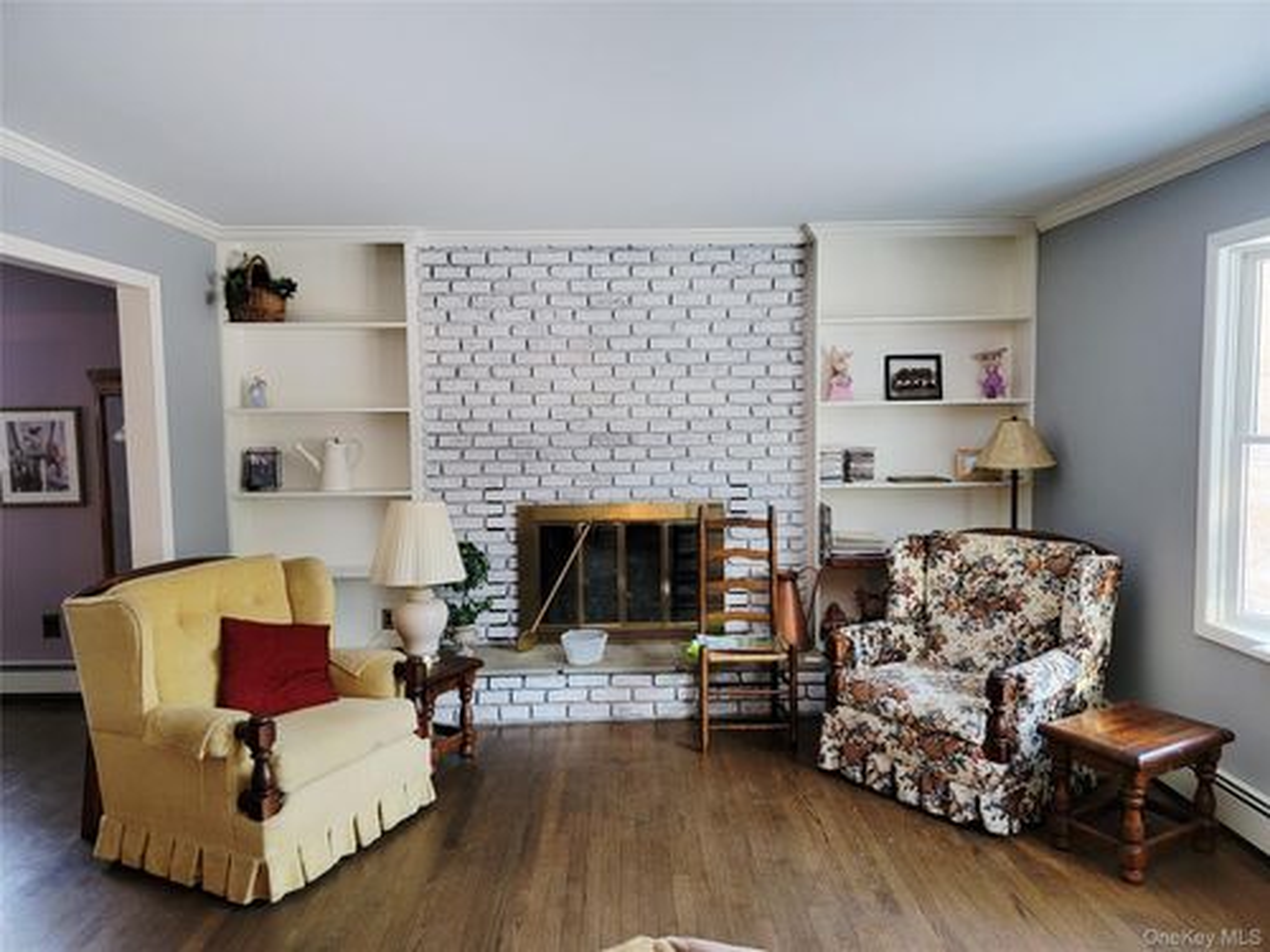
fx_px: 881
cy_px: 476
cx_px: 635
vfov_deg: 56.8
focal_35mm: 24
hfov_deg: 71.6
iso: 250
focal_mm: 6.7
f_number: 1.8
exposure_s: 1/40
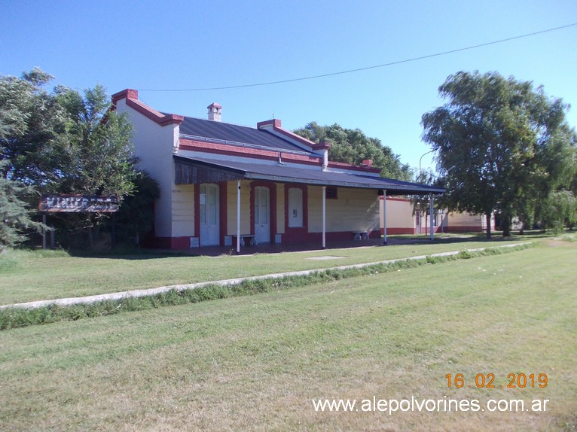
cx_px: 288
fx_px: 467
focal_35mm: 28
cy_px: 216
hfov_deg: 63.5
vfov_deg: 49.7
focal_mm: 4
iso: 80
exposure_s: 1/200
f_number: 5.4
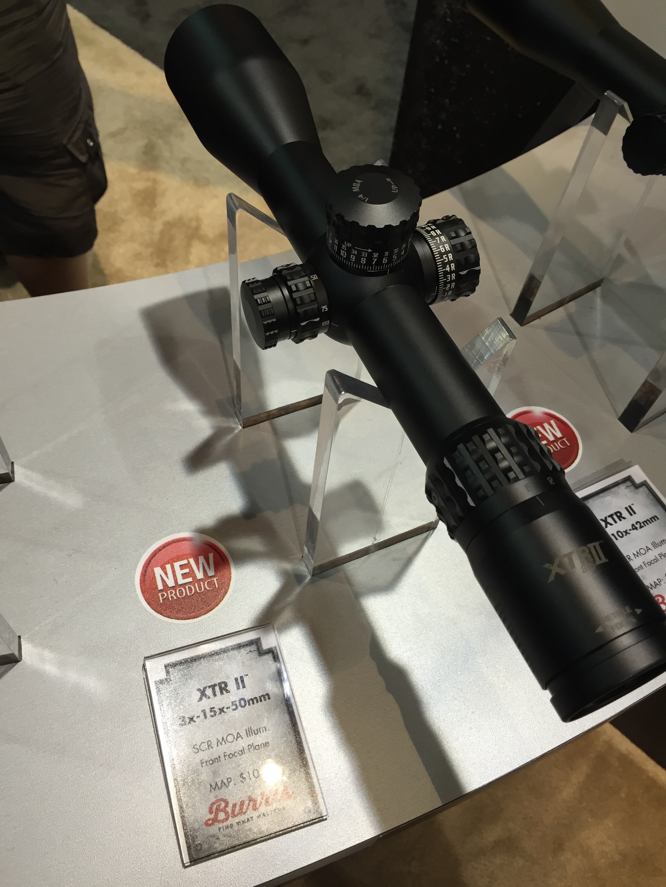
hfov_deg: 48.2
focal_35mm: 29
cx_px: 333
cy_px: 444
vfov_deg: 61.7
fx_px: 744
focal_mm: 4.15
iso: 64
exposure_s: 1/30
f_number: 2.2
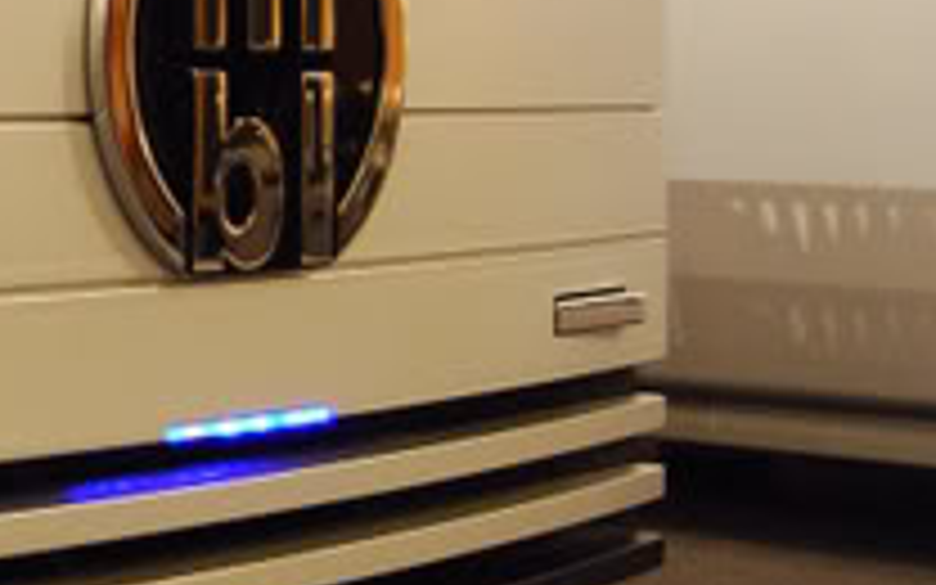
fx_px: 2770
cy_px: 101
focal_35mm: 109
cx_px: -346
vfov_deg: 12.0
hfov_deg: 17.7
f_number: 3.8
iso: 1600
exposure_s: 1/10
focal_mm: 23
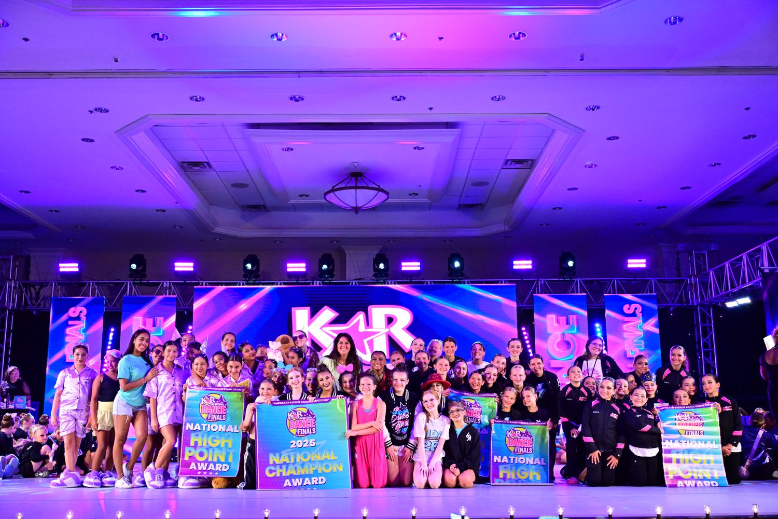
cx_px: 389
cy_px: 260
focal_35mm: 38
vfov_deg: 35.1
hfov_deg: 50.7
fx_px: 821
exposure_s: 1/1000
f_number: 3.2
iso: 4000
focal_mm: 38
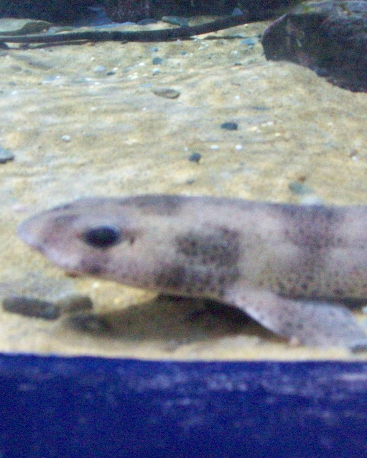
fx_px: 638
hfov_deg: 32.1
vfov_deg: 39.5
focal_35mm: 47
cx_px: 188
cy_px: 229
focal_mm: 6
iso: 800
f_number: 2.7
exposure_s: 1/30
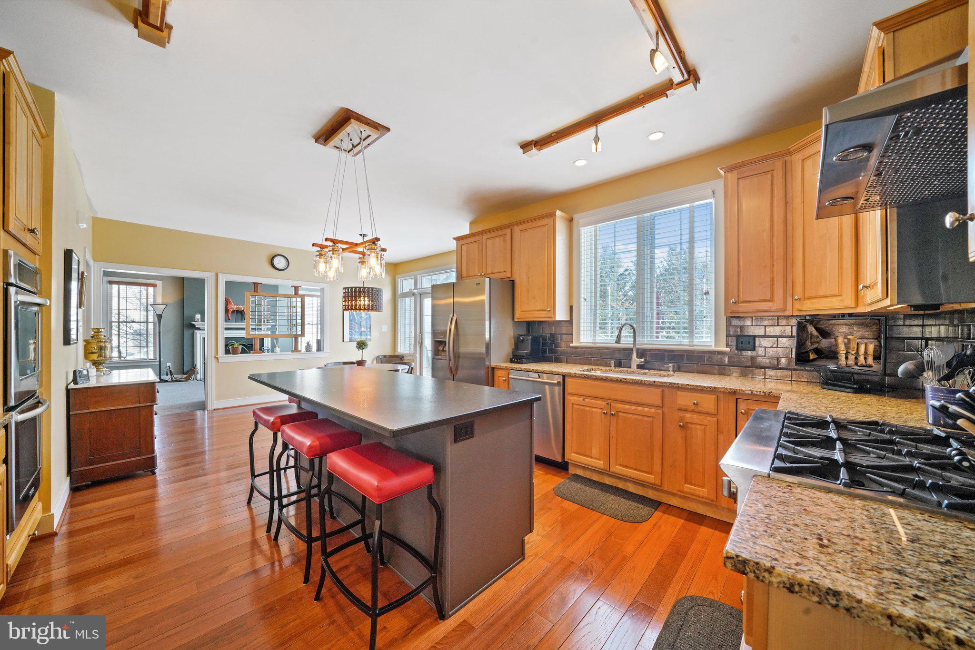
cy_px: 325
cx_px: 488
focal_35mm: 12
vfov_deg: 90.0
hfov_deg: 112.6
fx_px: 325
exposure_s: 1/30
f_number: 8
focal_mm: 12
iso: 2000
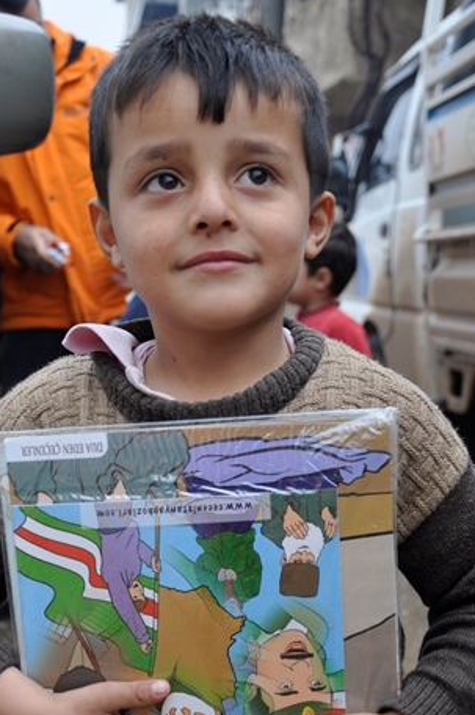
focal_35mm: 59
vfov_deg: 33.8
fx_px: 1170
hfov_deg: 22.9
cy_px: 437
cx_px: 228
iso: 200
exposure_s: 1/60
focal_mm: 28
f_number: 4
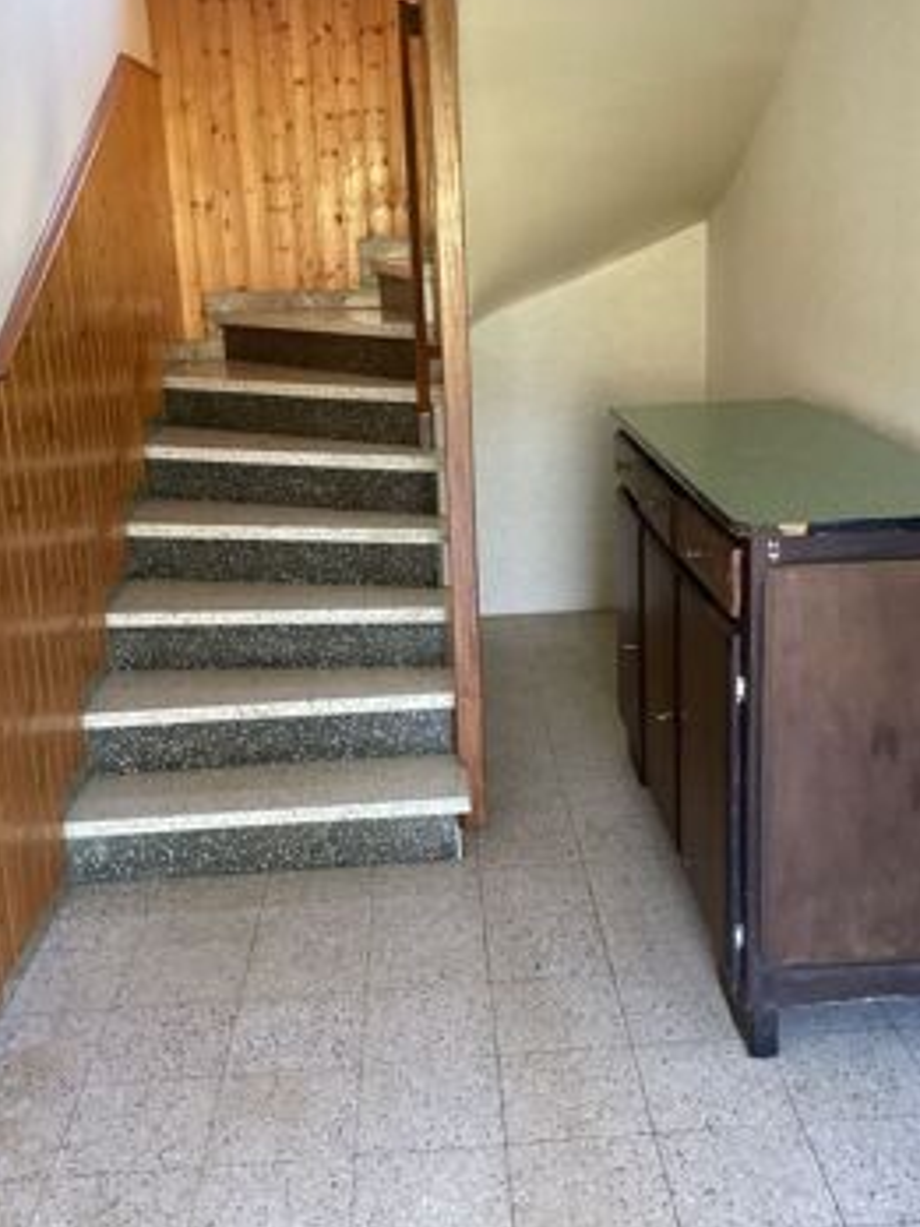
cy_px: 548
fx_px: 1347
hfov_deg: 37.6
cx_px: 529
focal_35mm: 38
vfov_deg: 48.9
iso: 400
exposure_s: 1/40
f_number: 2.4
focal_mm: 3.3
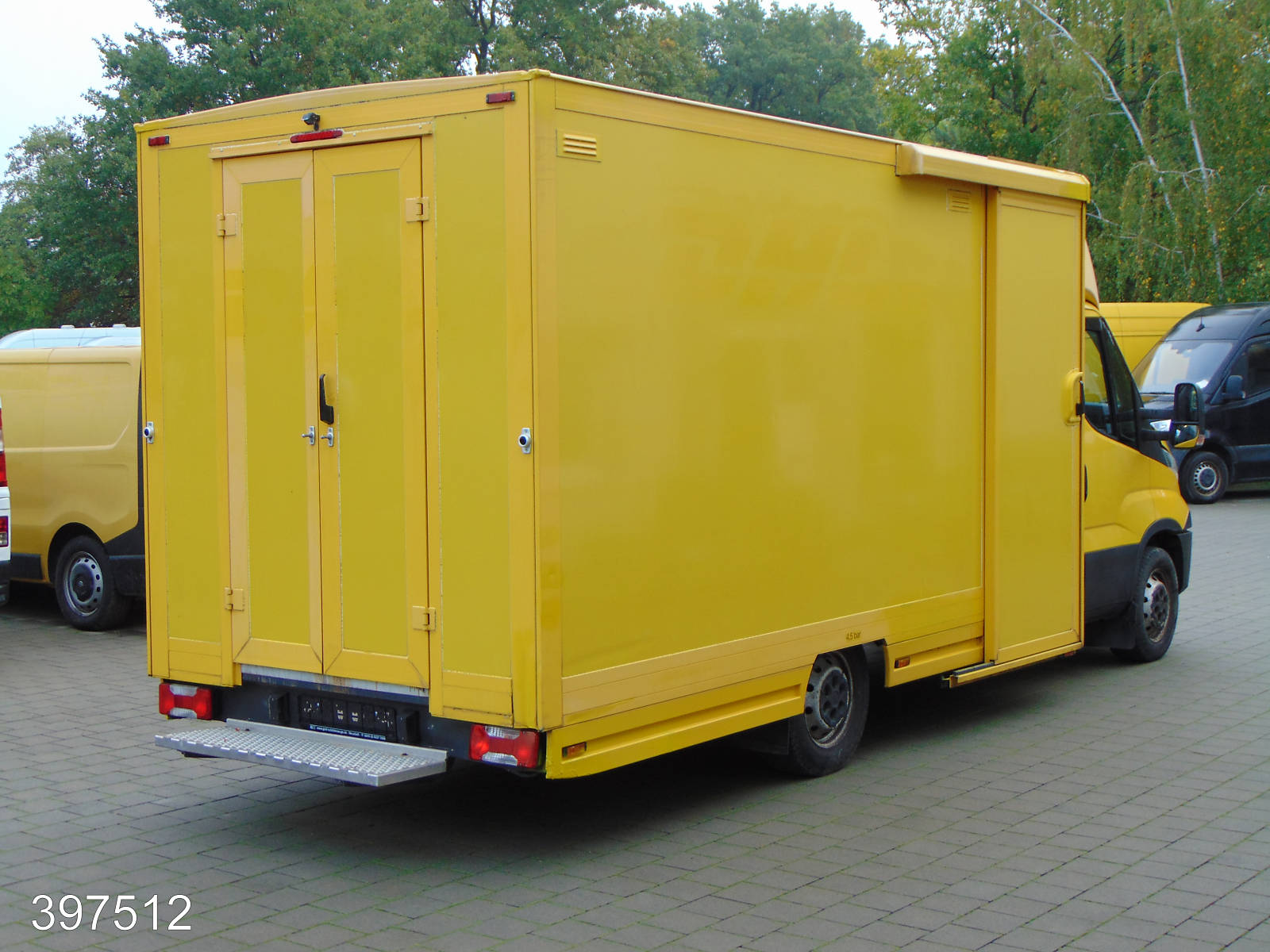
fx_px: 1834
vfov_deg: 29.1
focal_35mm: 50
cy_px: 476
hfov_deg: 38.2
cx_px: 635
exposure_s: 1/30
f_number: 3.5
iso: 80
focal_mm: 9
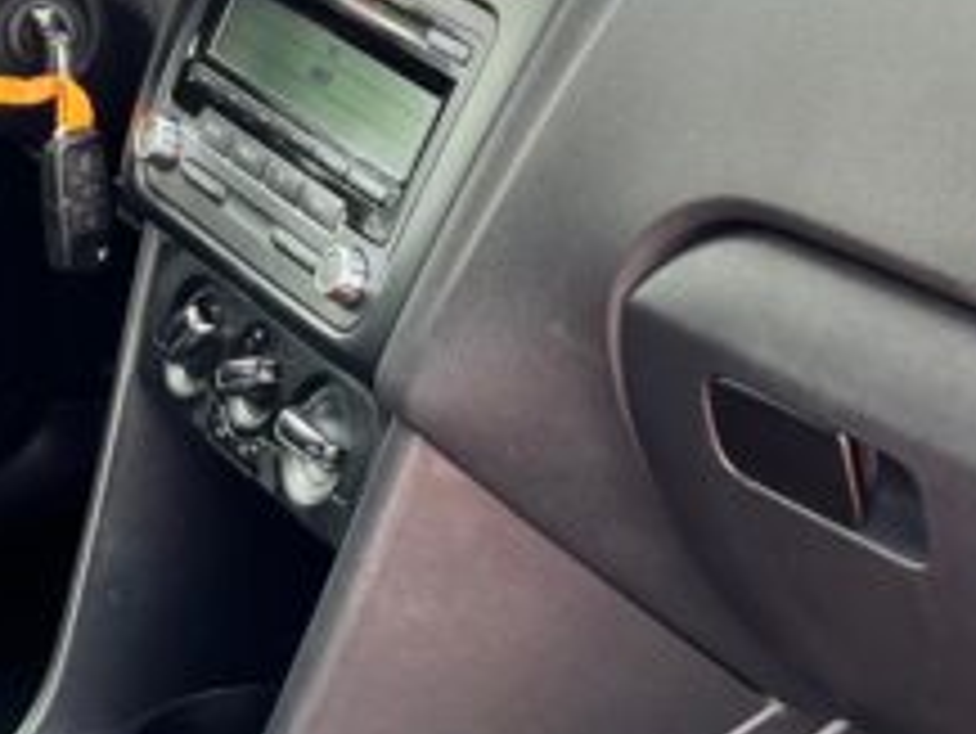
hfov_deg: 20.4
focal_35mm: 96
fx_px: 2708
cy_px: 716
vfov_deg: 15.2
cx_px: 544
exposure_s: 1/123
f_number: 1.5
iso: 50
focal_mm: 5.7
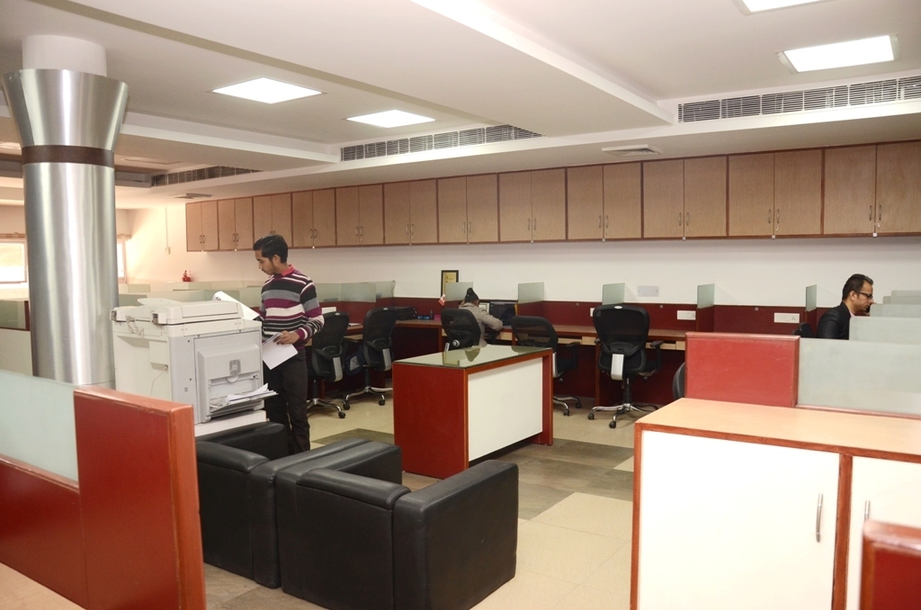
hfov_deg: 67.5
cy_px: 305
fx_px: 689
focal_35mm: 27
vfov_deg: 47.7
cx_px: 460
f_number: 4.5
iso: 800
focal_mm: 18
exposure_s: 1/100
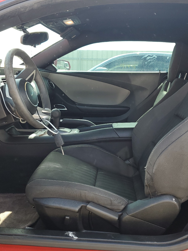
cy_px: 126
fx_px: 254
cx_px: 94
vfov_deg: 52.6
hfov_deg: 40.7
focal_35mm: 35
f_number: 1.5
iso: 50
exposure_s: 1/244
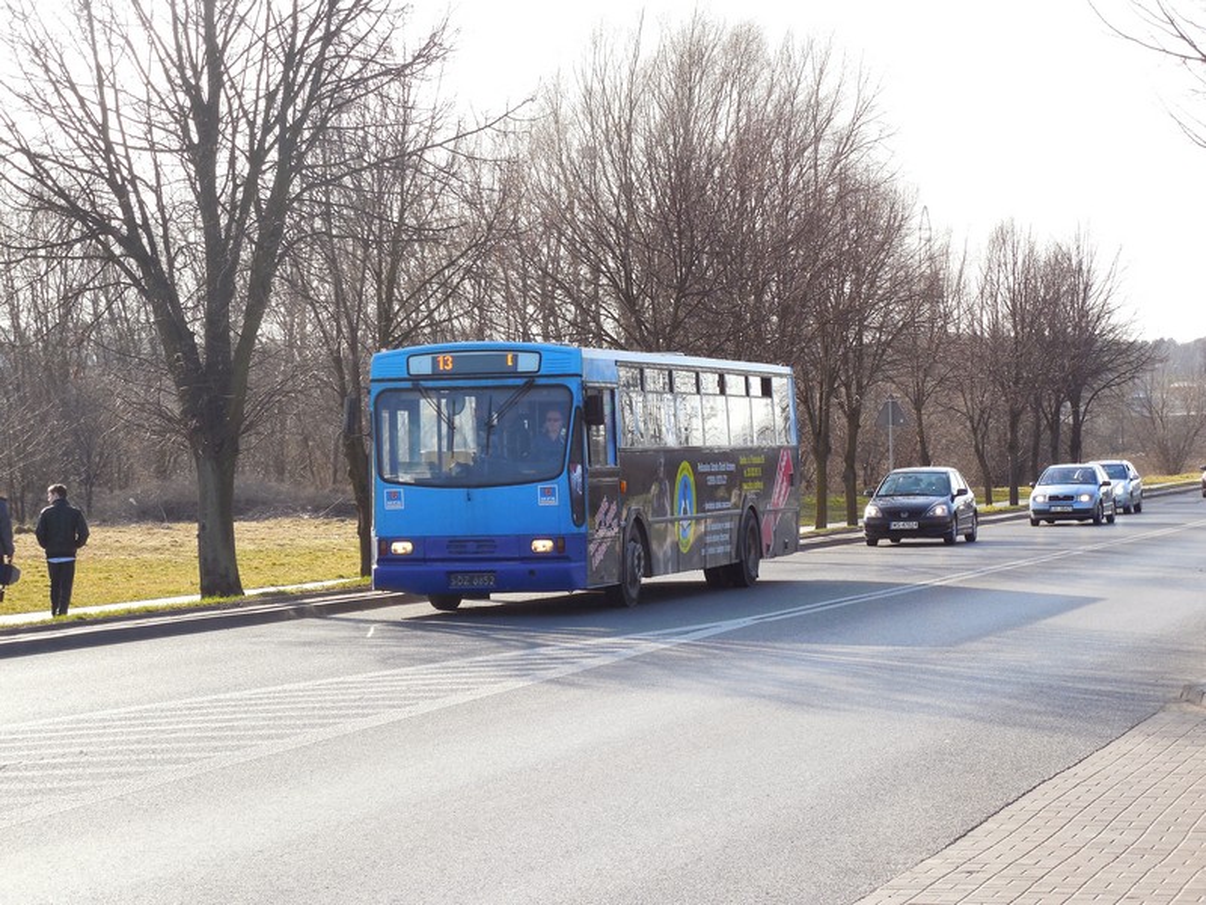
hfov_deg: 18.5
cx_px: 603
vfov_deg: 14.0
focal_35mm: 106
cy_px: 452
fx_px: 3693
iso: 125
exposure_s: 1/200
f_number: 4.7
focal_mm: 19.1
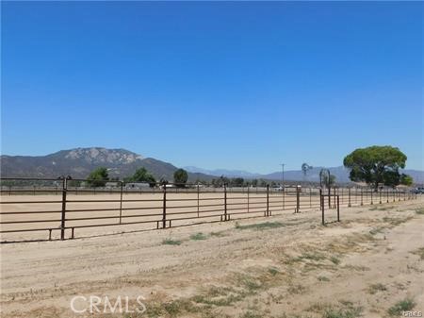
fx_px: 367
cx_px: 212
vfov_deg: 46.8
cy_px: 159
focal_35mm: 30
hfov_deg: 60.0
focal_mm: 5.3
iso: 125
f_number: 6.4
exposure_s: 1/640
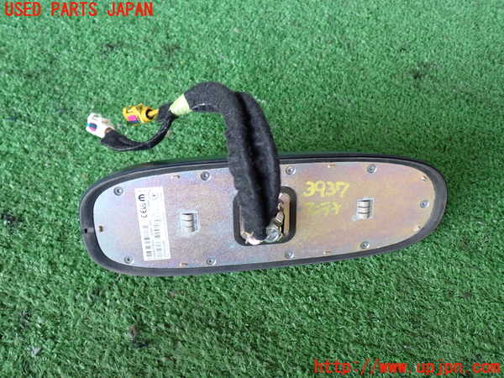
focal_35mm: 32
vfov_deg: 44.2
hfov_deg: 56.8
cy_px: 189
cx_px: 252
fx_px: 466
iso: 125
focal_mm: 5.79
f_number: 2.4
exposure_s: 1/60
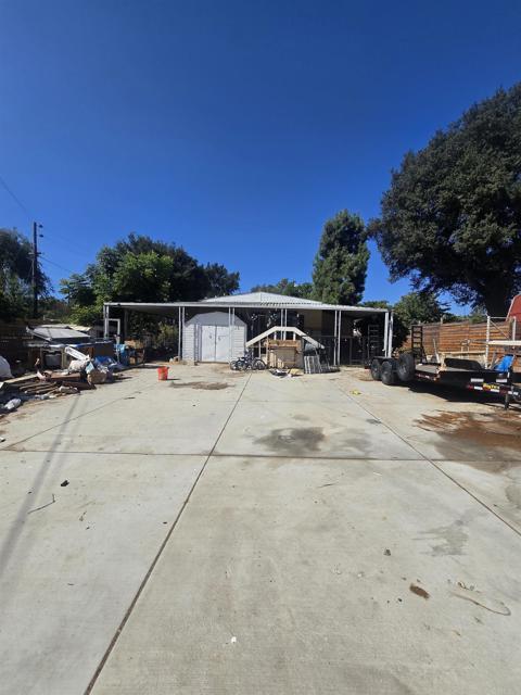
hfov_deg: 89.9
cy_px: 348
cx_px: 260
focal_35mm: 13
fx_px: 261
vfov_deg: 106.2
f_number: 2.2
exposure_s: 1/3134
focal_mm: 2.2
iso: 50
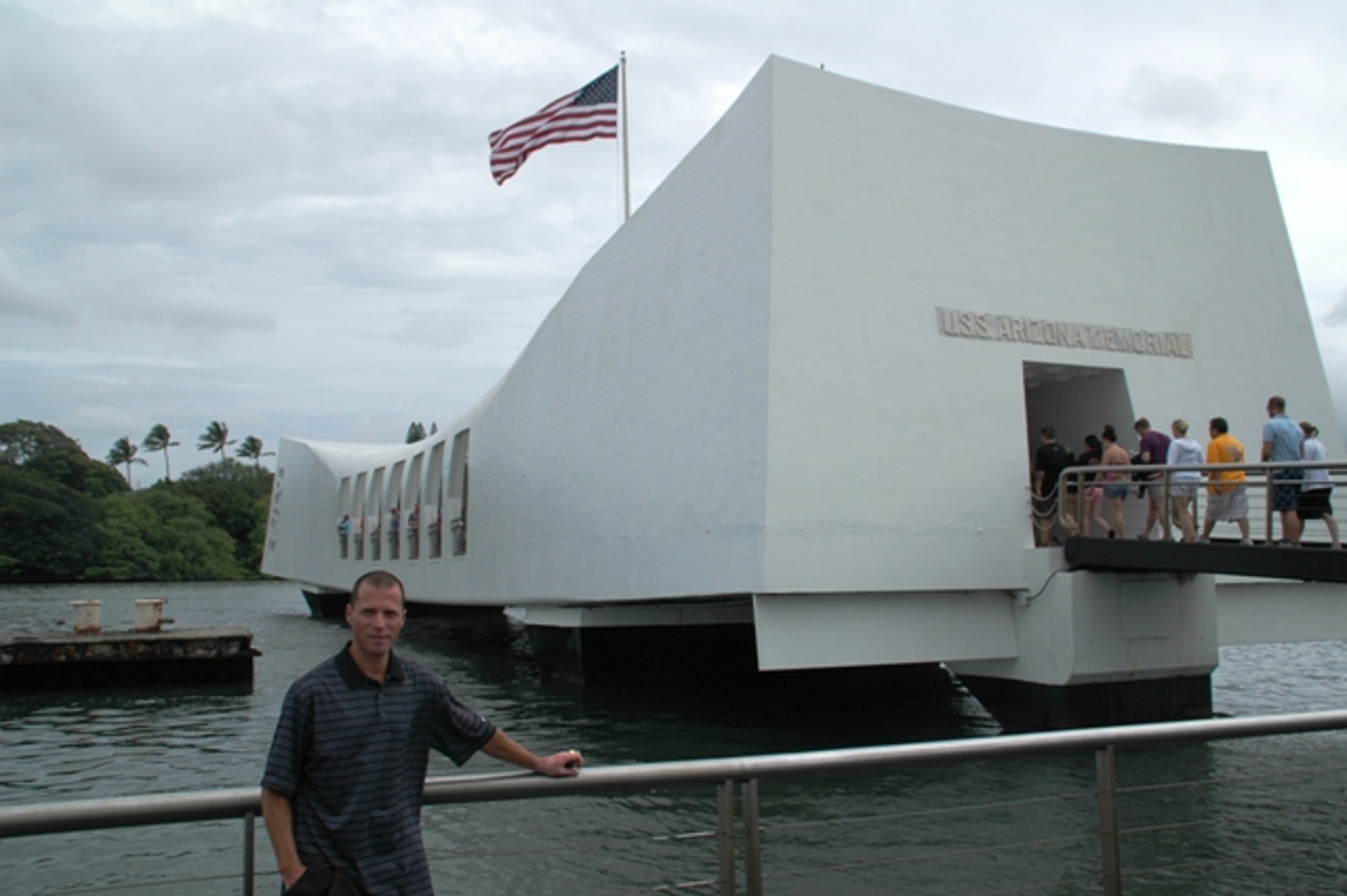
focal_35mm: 33
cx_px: 674
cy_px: 448
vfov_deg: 39.9
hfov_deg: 57.2
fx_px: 1234
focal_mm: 22
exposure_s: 1/400
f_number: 10
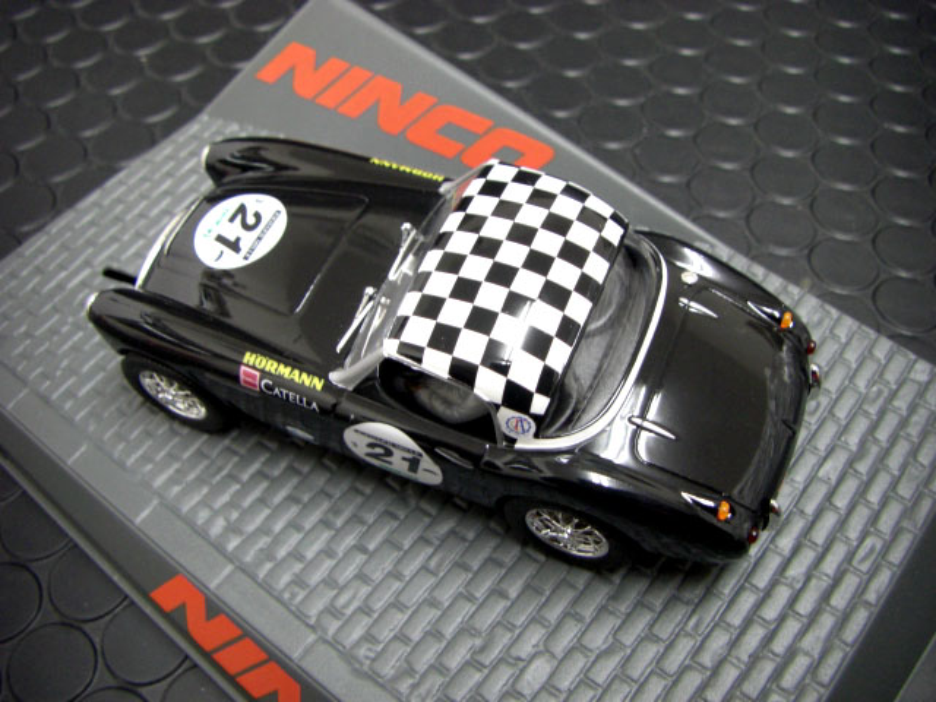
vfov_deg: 37.7
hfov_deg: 49.0
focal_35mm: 38
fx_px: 1028
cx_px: 468
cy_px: 351
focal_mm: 6.3
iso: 200
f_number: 3.4
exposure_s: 1/15
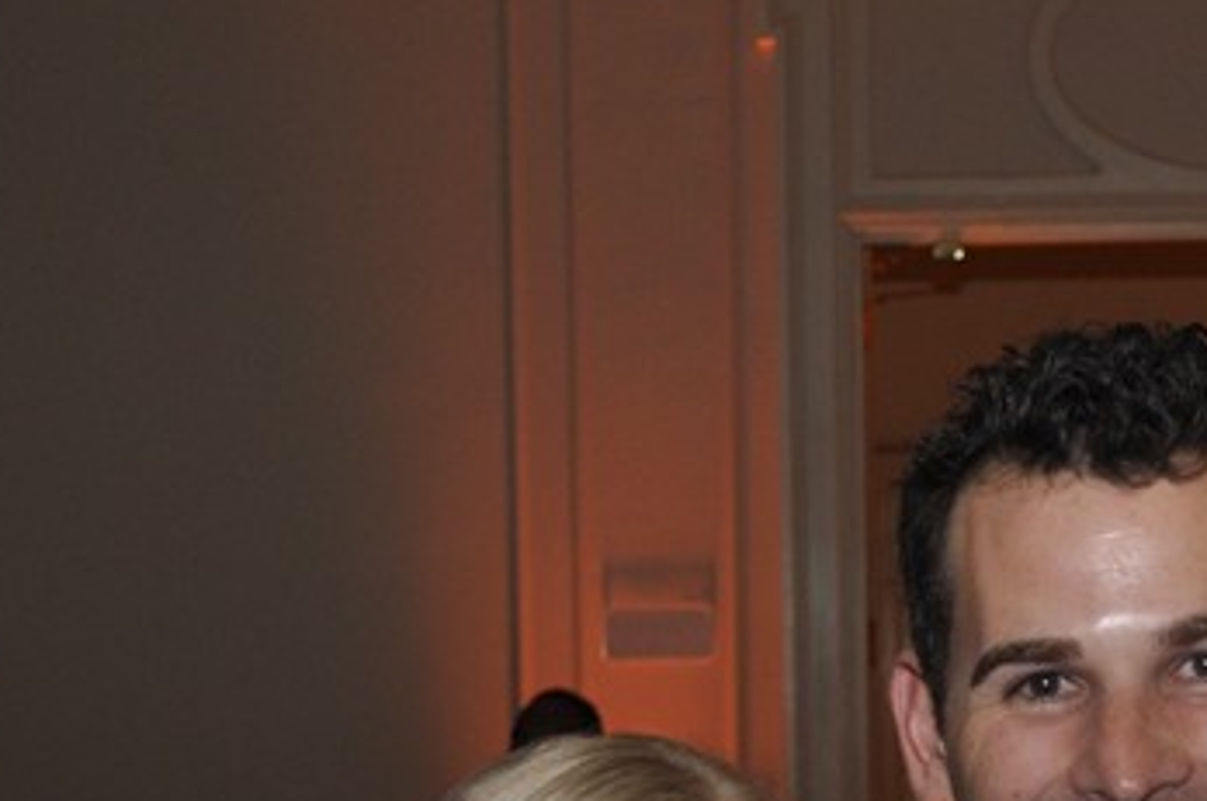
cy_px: 1113
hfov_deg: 18.1
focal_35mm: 112
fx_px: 3750
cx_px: 961
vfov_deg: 11.8
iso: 400
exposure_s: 1/60
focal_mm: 26
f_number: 5
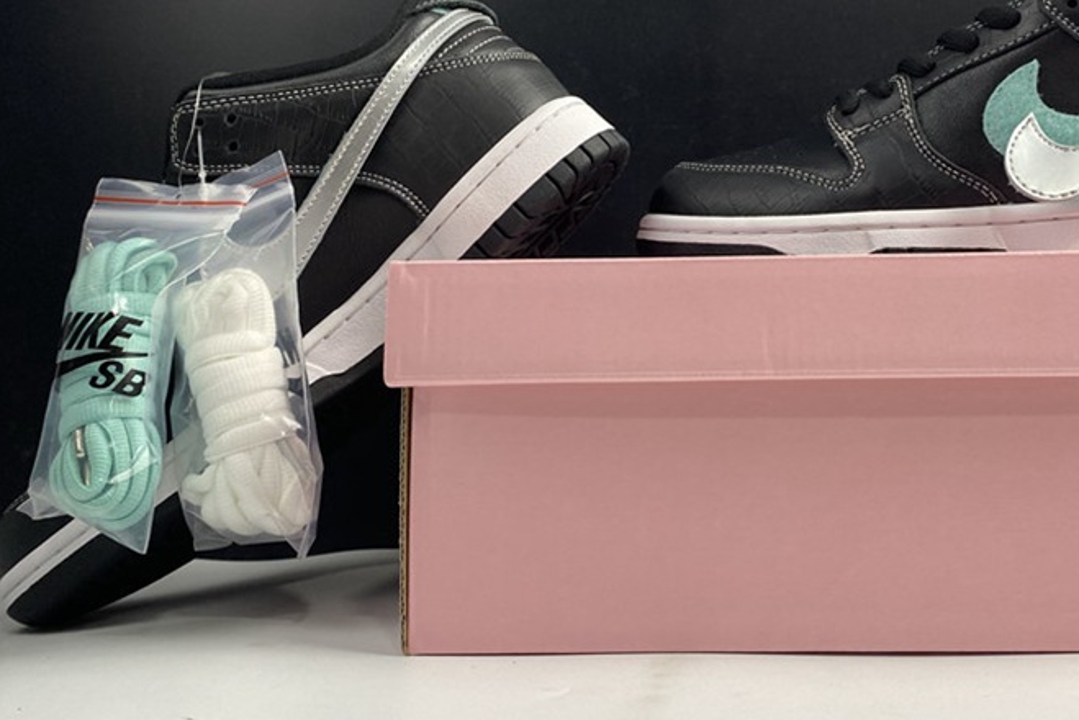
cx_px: 743
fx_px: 1259
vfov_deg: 31.9
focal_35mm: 42
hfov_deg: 45.5
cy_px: 301
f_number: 1.8
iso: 64
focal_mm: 4.25
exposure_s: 1/100
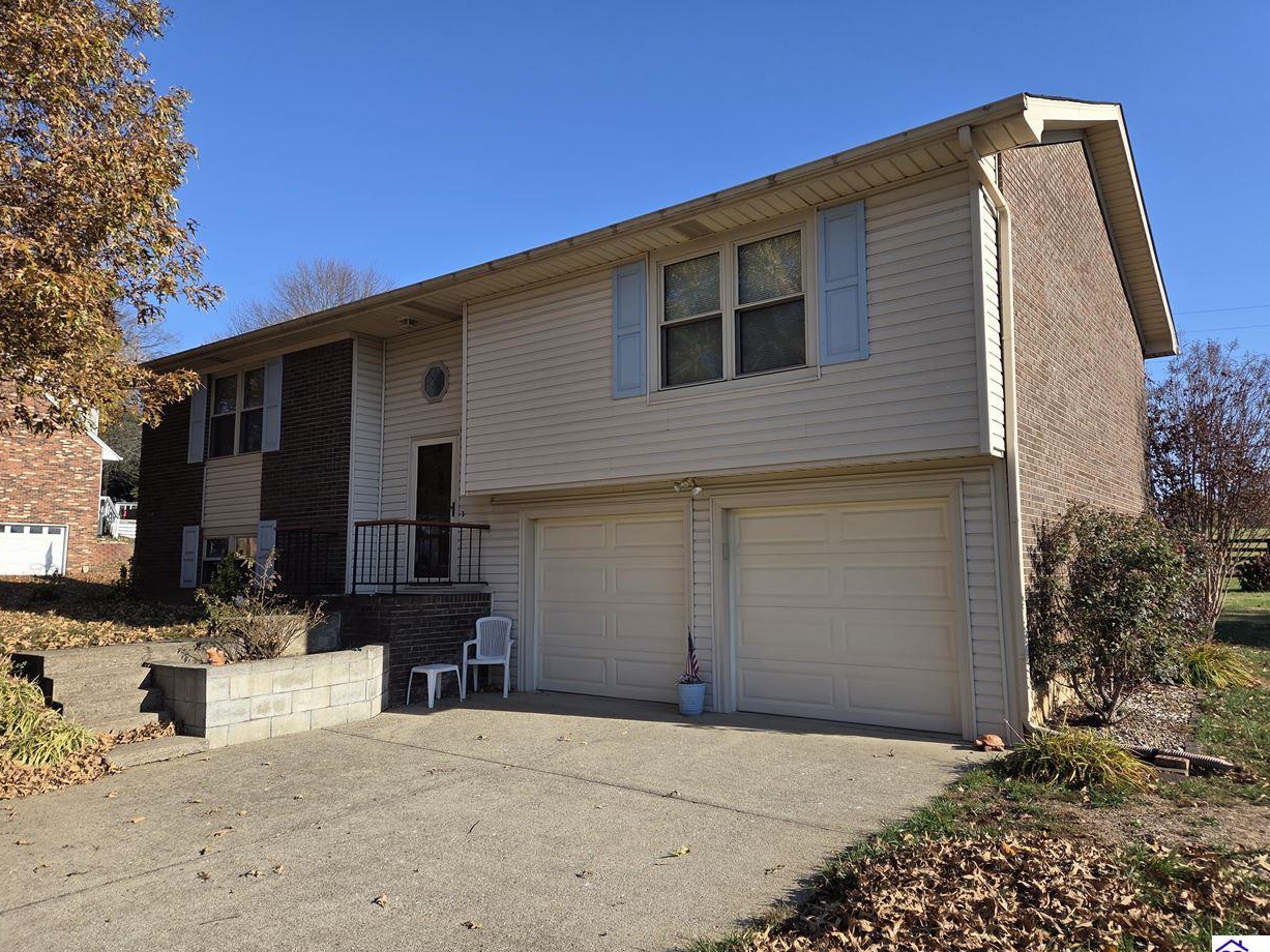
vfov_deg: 56.8
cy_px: 480
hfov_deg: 71.6
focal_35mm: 24
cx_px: 632
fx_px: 880
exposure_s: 1/3697
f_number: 1.8
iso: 80
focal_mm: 5.4
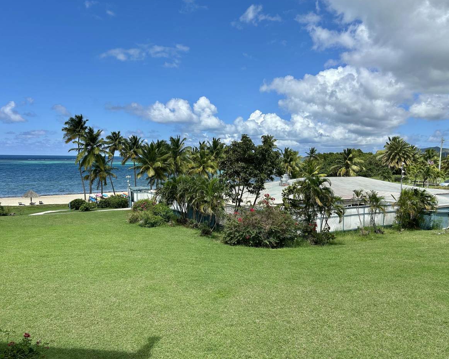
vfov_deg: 51.5
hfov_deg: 62.2
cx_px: 216
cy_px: 175
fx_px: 372
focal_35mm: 28
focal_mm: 5.7
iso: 50
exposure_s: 1/5076
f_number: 1.5
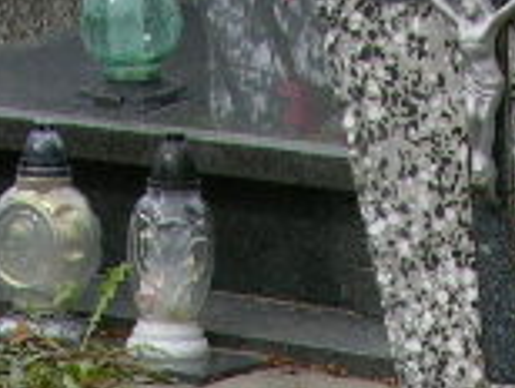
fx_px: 3457
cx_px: 348
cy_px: 1221
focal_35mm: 232
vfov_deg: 5.9
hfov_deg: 8.5
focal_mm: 8.9
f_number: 5
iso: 50
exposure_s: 1/196
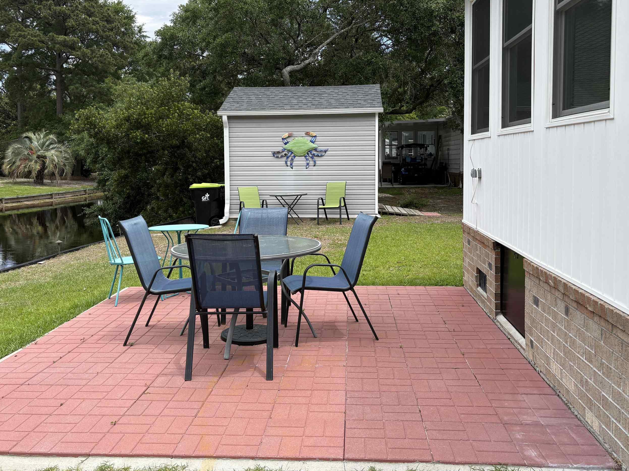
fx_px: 581
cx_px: 303
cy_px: 188
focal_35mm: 32
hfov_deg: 56.8
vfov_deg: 43.9
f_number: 1.6
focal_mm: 5.96
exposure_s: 1/2451
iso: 50
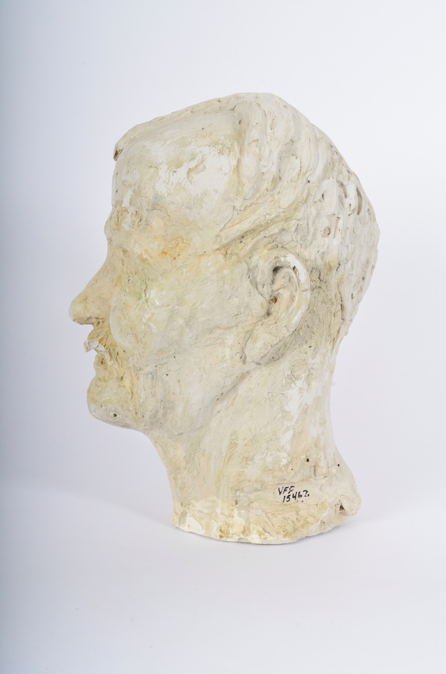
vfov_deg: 39.0
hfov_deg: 26.4
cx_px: 223
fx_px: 952
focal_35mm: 51
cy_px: 337
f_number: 14
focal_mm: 34
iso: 200
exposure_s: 1/200
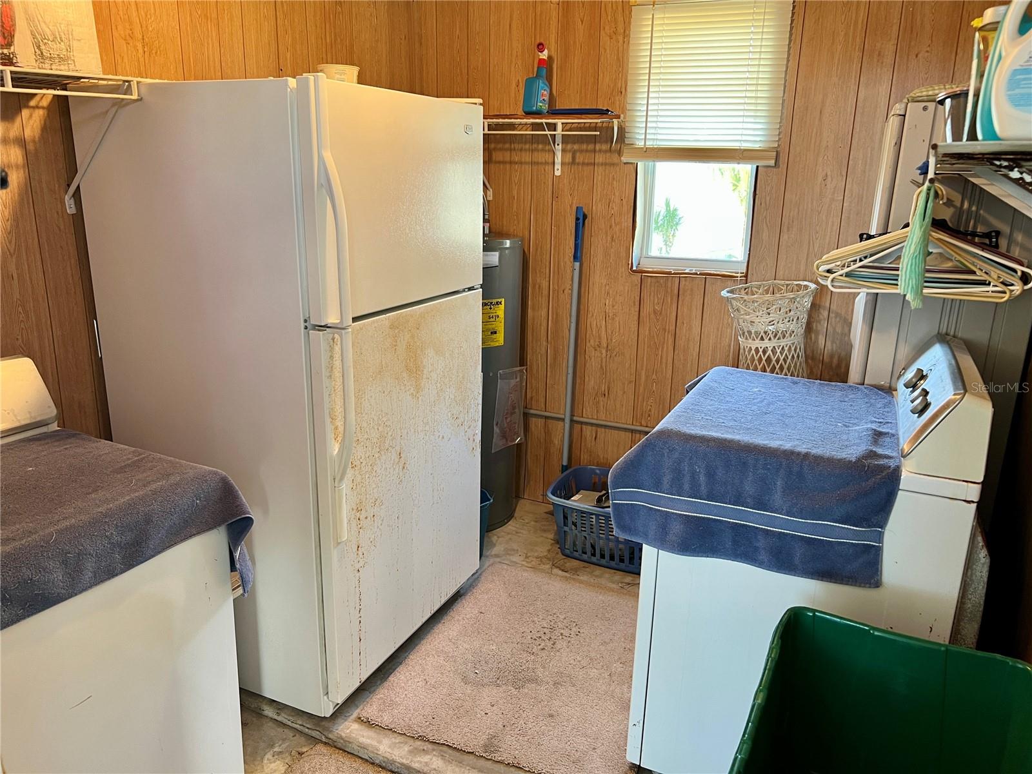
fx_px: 775
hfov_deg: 67.3
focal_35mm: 26
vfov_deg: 53.1
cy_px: 387
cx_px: 516
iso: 125
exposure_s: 1/60
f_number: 1.5
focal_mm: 5.7
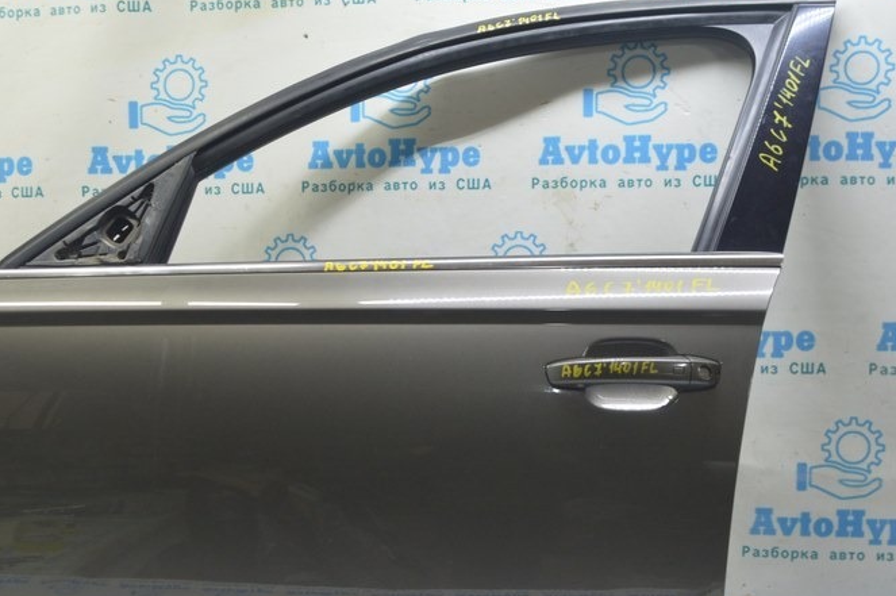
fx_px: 1268
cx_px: 345
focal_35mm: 51
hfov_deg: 38.7
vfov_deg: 26.3
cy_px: 401
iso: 400
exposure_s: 1/20
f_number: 5.6
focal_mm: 22
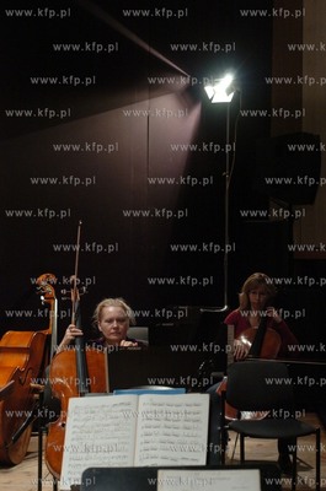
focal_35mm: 75
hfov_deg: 18.1
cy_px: 246
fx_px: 1023
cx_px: 163
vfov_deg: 27.0
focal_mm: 50
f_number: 4.5
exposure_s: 1/50
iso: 640
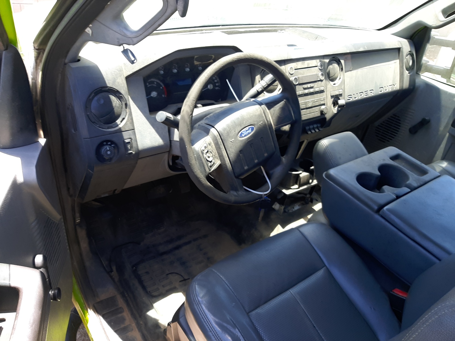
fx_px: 342
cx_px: 228
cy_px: 170
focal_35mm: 26
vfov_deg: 53.1
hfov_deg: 67.3
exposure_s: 1/196
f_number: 1.7
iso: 40
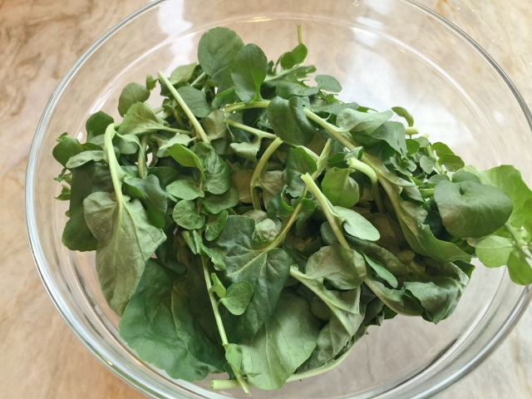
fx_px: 446
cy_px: 200
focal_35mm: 29
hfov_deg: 61.7
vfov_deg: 48.2
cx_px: 266
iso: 32
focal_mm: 4.15
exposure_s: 1/40
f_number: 2.2
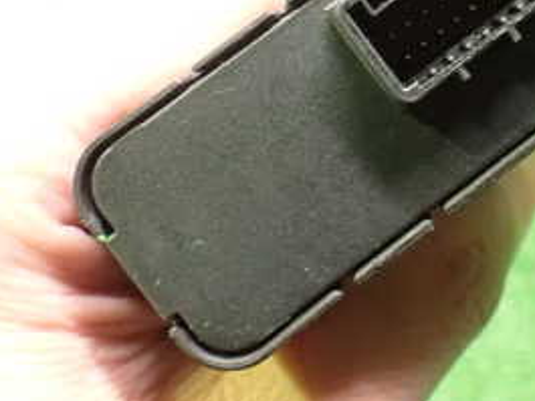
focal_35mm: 68
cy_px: -4
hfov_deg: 27.7
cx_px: 458
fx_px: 1051
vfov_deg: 20.9
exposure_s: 1/30
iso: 1600
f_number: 2.3
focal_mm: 5.4
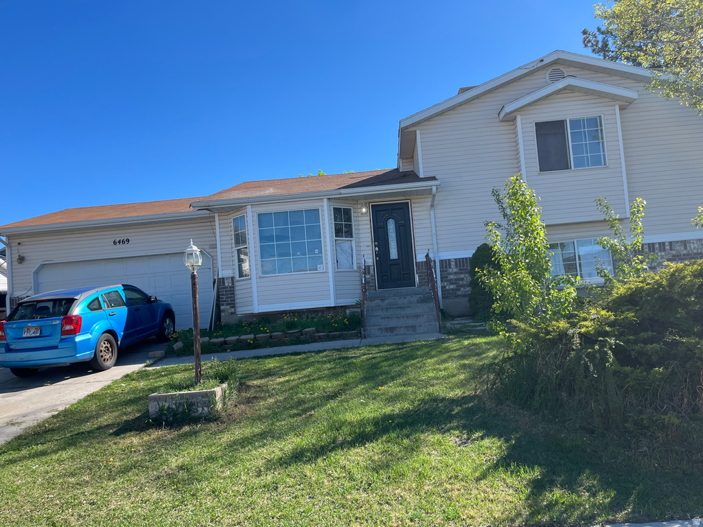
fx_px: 528
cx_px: 352
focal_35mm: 26
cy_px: 264
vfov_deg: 53.1
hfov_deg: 67.3
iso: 50
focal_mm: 5.1
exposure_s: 1/1890
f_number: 1.6
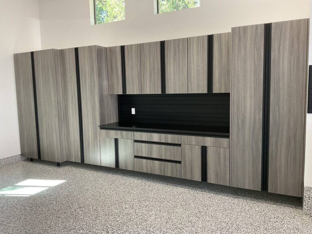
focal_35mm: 29
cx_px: 156
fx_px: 261
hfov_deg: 61.7
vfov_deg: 48.2
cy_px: 117
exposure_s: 1/60
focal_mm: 3
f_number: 1.8
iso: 64
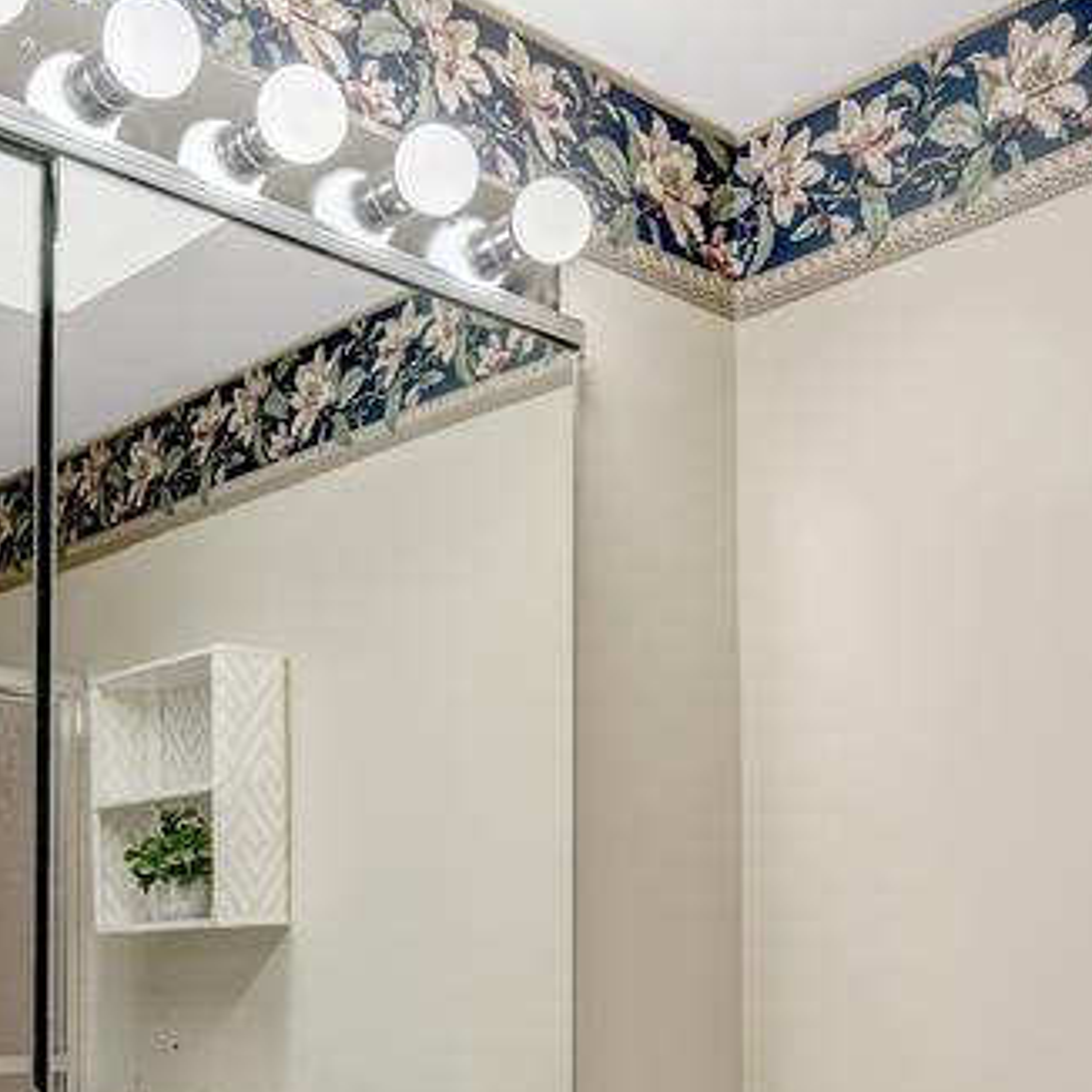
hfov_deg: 37.6
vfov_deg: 34.5
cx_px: 549
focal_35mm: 45
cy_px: 1069
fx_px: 1606
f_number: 8
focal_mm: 16
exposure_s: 1/125
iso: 1250
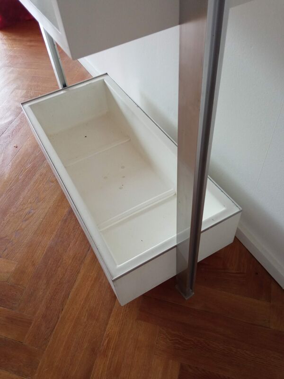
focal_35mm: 27
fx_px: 295
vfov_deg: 65.3
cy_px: 190
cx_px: 142
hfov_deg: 51.4
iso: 242
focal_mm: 3.79
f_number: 2.2
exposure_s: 1/33.3
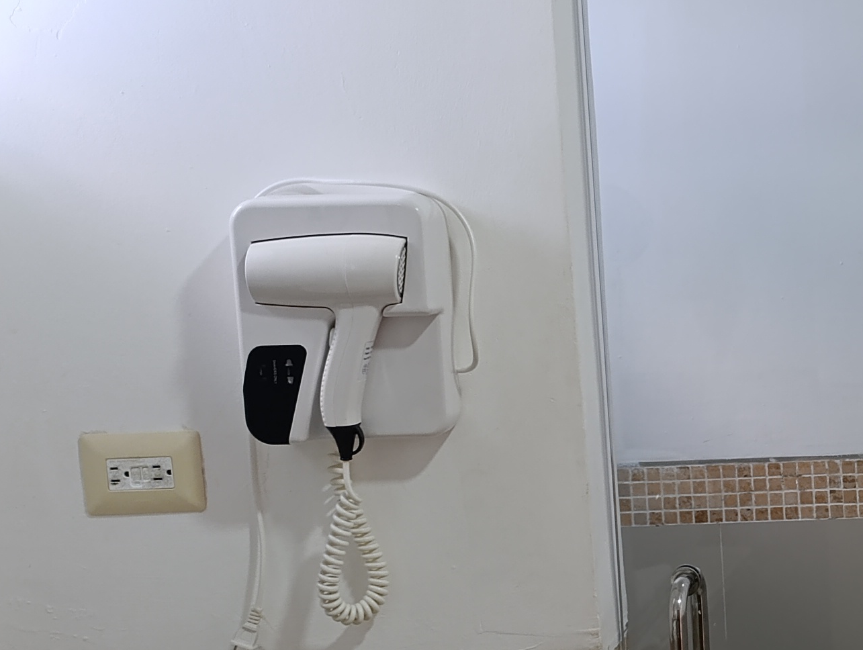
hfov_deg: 24.4
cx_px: 1006
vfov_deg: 20.2
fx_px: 1823
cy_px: 426
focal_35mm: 73
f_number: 1.6
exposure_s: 1/100
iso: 640
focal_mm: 6.14
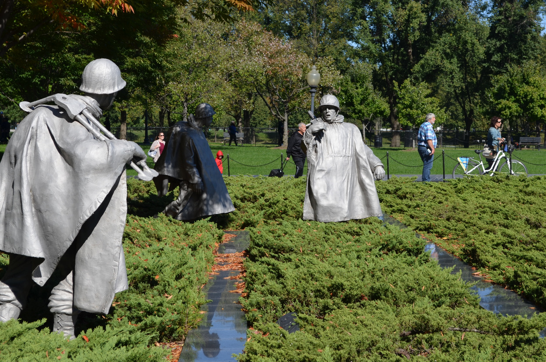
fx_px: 1249
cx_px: 273
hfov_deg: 24.7
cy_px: 181
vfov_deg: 16.5
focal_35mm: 82
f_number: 8
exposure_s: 1/250
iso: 100
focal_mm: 55
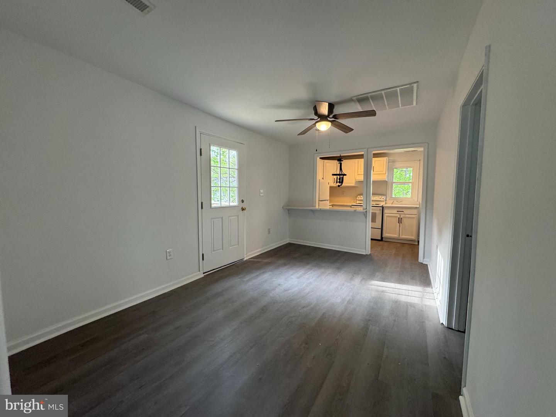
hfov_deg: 102.1
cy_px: 208
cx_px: 278
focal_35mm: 14
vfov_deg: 85.7
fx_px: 225
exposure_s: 1/120
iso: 250
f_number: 2.2
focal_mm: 2.22
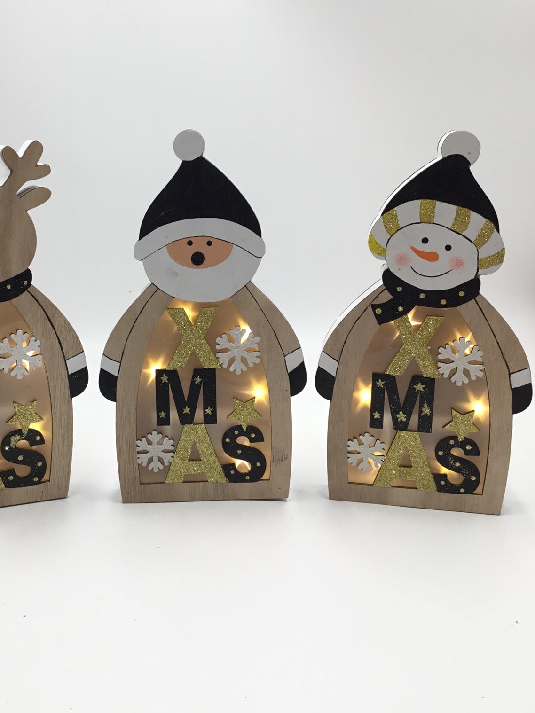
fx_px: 824
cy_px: 277
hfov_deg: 35.7
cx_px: 196
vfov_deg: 46.5
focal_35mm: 40
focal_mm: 3.3
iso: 25
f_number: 2.4
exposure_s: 1/100
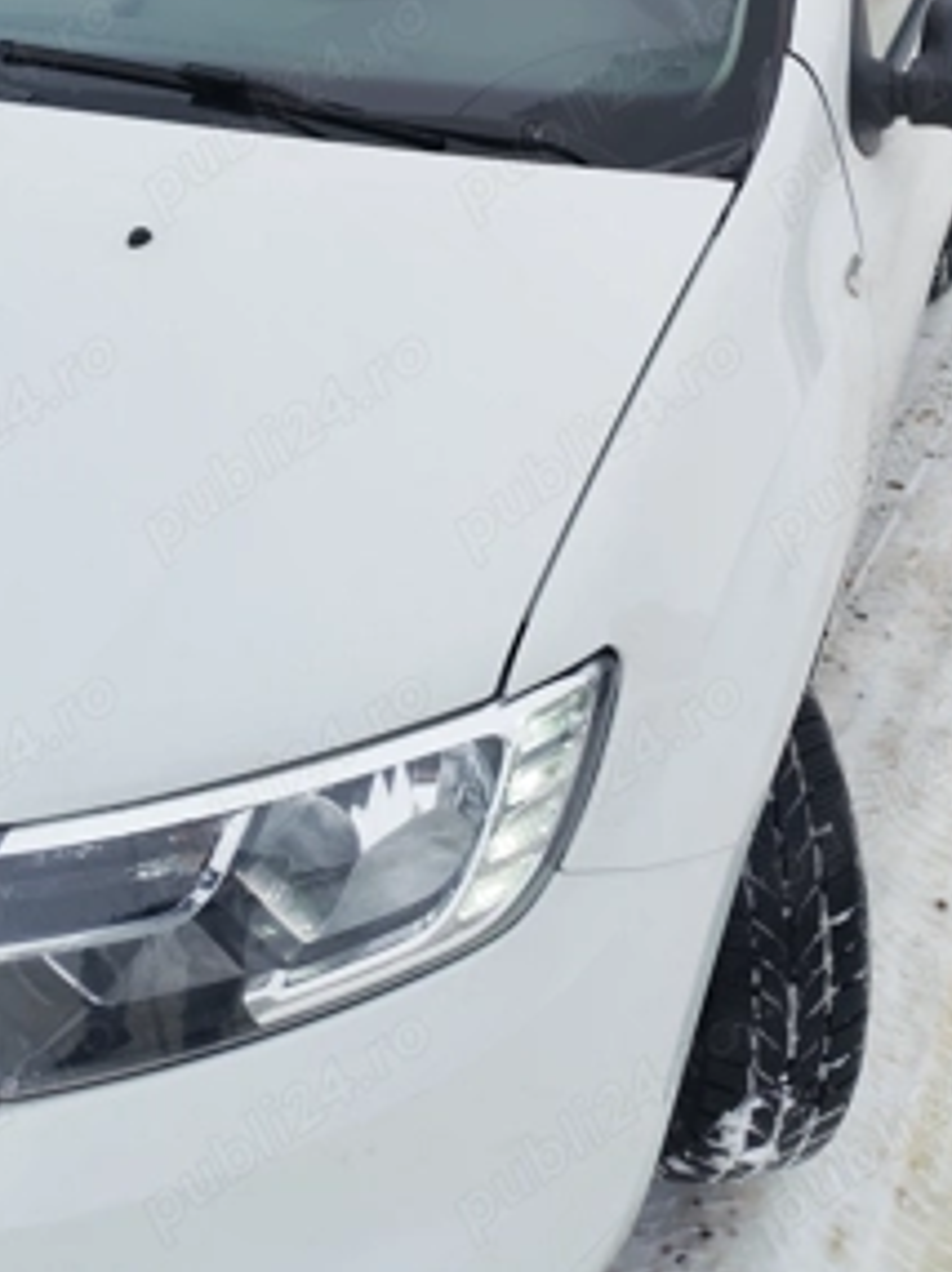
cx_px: 440
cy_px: 516
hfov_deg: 34.3
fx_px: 1542
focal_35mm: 42
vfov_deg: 44.6
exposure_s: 1/220
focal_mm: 6.12
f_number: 1.9
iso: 50
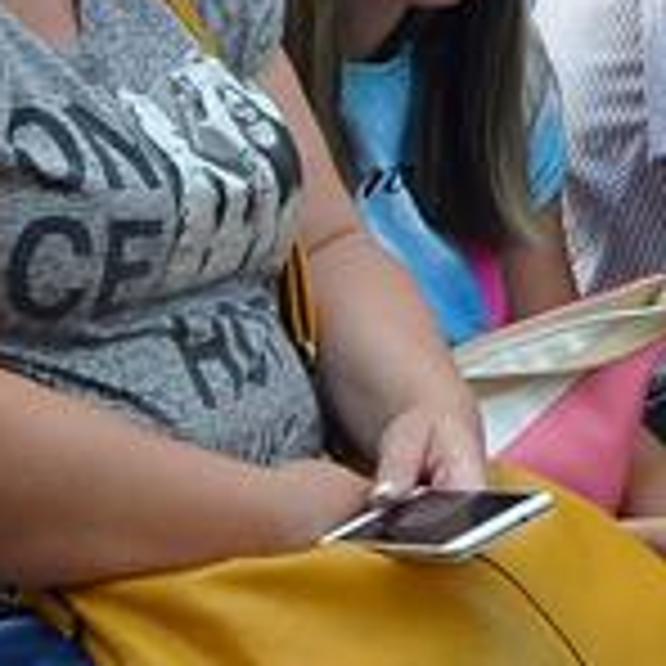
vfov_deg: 3.4
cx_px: 999
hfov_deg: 3.4
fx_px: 11167
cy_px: 137
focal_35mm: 513
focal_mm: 70
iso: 640
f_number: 6.3
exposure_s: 1/640
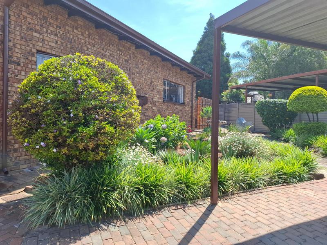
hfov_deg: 73.9
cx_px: 164
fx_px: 217
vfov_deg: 58.9
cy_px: 122
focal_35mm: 23
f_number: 1.8
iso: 50
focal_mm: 5.54
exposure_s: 1/1179
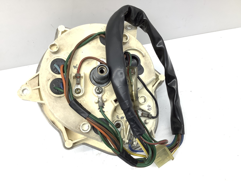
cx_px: 120
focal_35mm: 31
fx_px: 216
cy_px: 90
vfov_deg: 45.4
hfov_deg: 58.4
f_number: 2.4
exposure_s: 1/120
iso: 80
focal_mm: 3.3
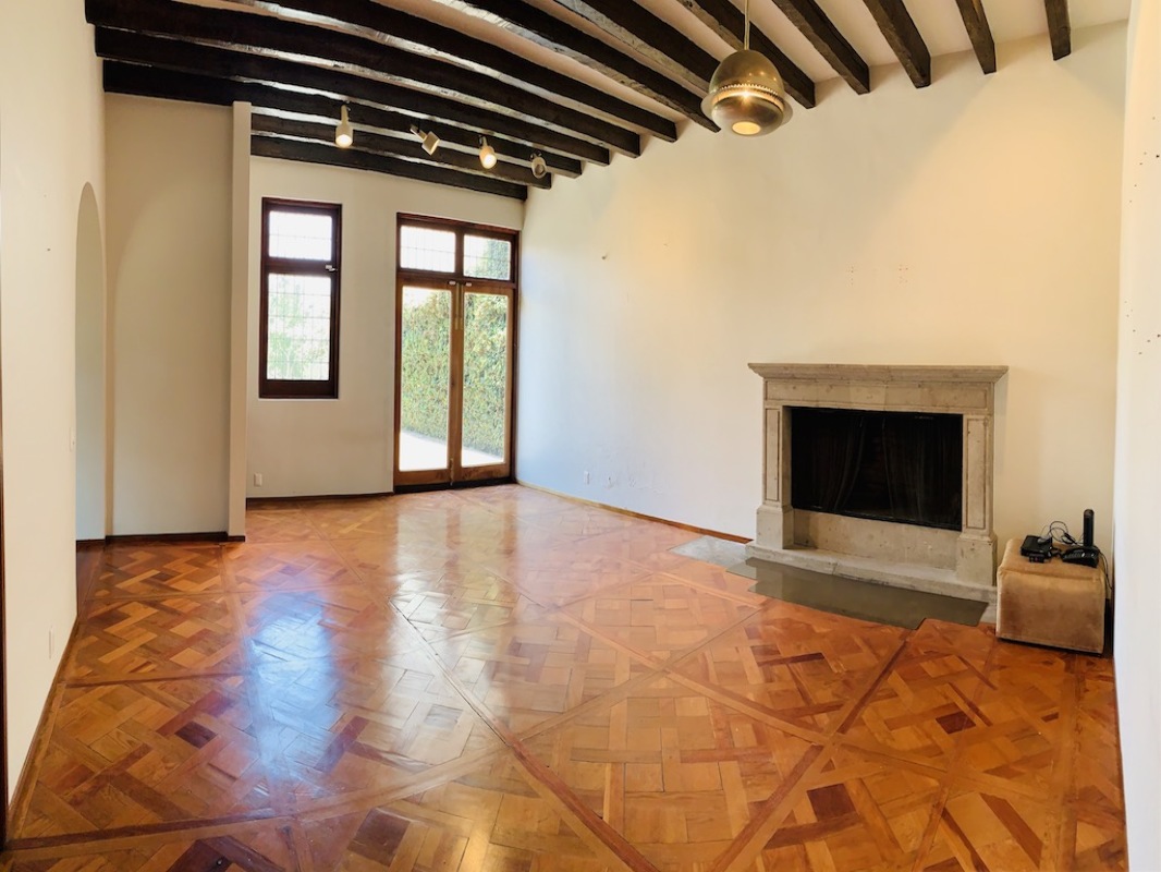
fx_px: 872
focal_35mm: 26
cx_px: 580
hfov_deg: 67.3
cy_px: 436
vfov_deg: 53.1
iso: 100
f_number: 1.8
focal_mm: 4.25
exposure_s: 1/120
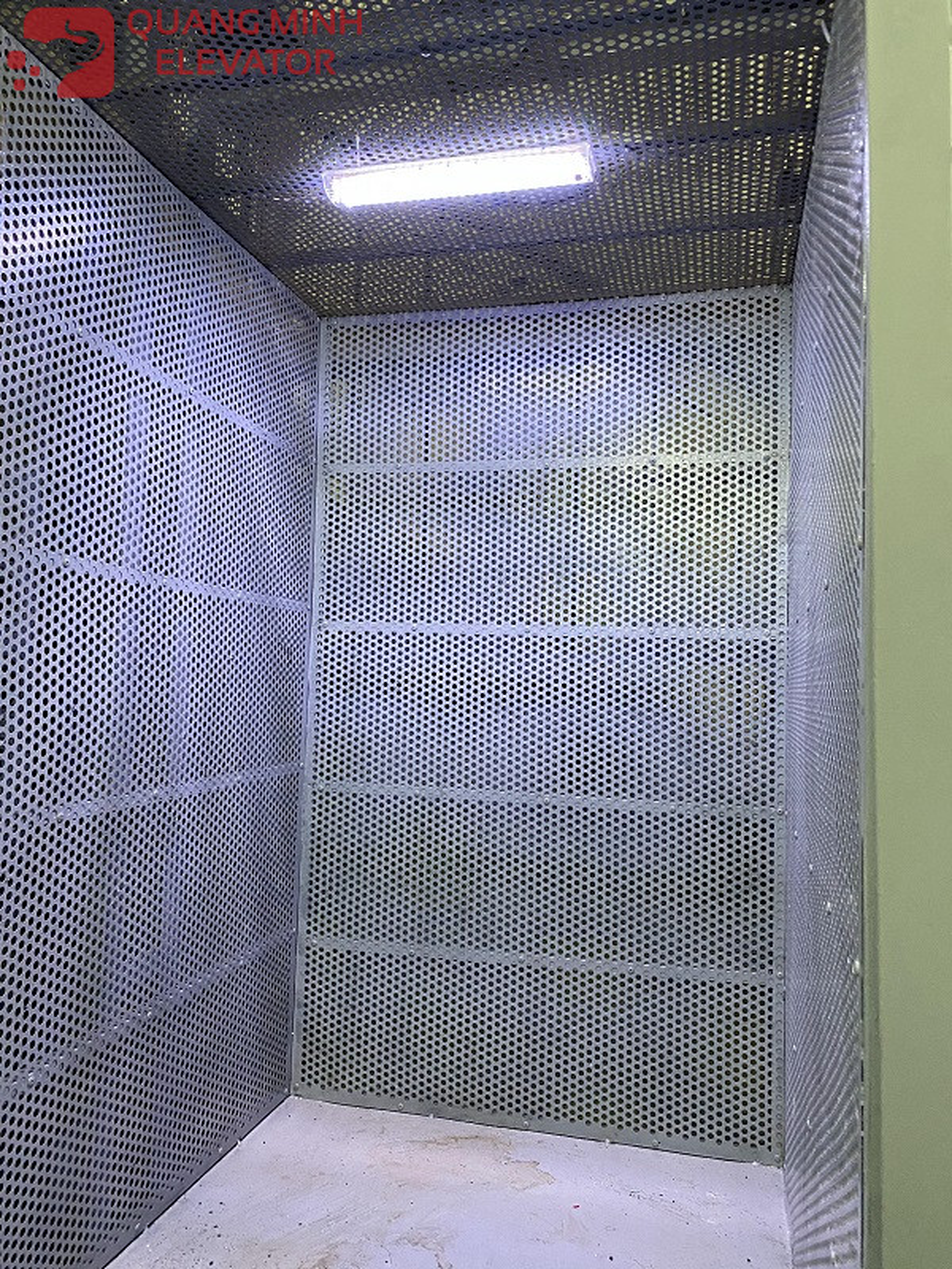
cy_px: 634
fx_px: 953
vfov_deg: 67.3
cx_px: 476
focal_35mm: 26
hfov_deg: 53.1
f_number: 1.8
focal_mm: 4.25
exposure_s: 1/50
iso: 320
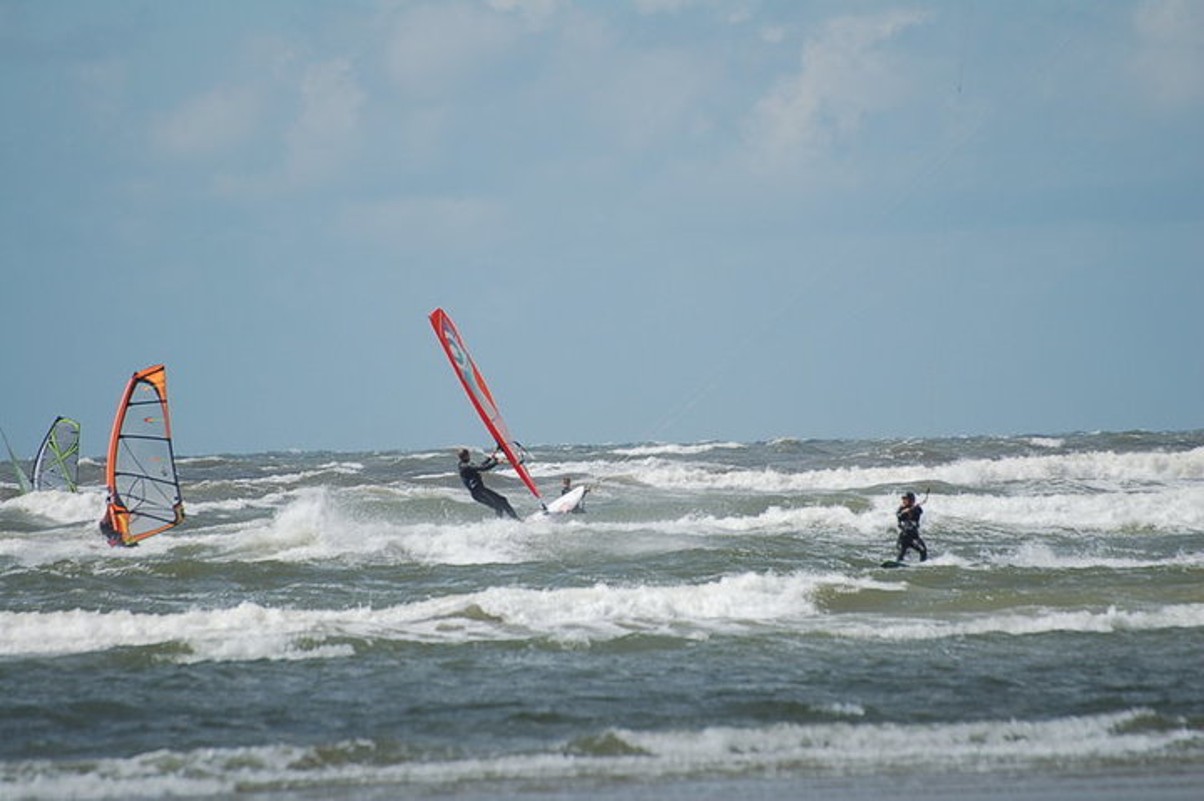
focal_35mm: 450
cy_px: 400
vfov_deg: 3.1
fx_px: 15039
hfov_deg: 4.6
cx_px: 602
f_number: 5.6
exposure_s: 1/1600
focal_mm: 300
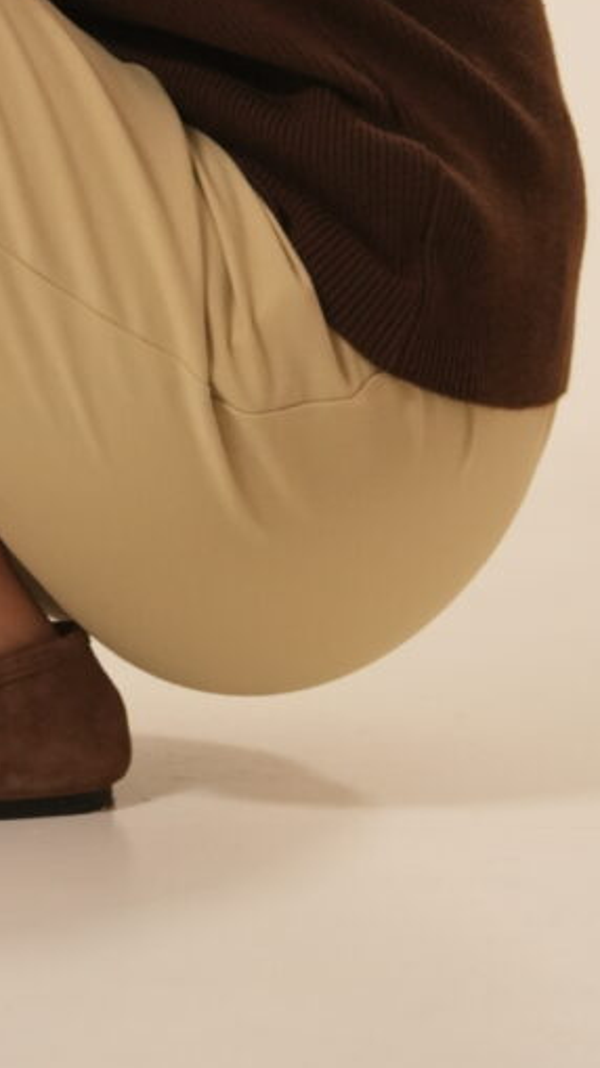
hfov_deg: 2.9
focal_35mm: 411
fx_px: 11634
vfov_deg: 5.2
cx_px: -336
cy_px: -525
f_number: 4
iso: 1250
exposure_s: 1/125
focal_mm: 111
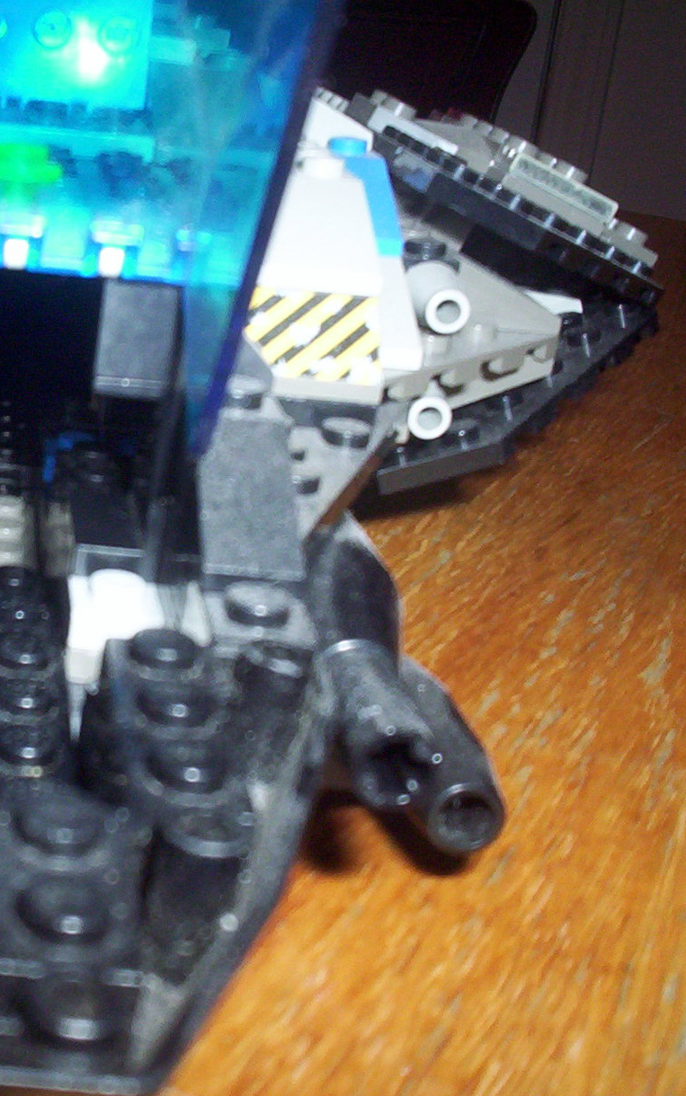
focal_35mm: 54
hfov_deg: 22.9
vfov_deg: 37.5
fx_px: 1615
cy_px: 544
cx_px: -26
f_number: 4.5
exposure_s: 1/60
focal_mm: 4.99
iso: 140
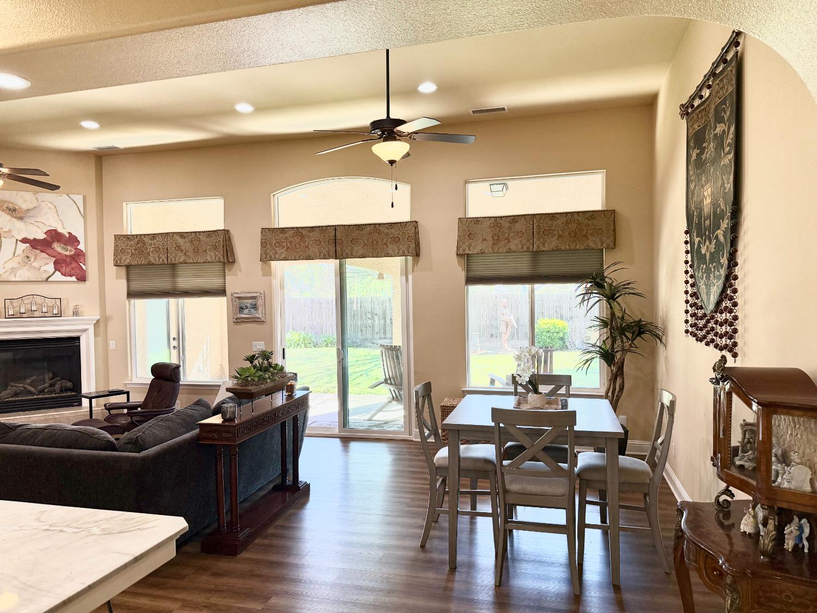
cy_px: 306
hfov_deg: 71.6
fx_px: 566
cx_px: 408
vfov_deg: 56.8
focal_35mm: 24
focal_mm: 6.76
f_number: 1.78
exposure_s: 1/166
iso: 200
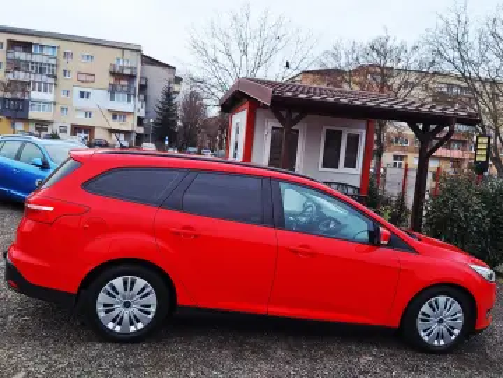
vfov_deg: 58.9
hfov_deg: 73.9
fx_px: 334
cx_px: 252
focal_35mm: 23
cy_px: 189
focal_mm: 5.54
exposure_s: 1/545
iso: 40
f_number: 1.8
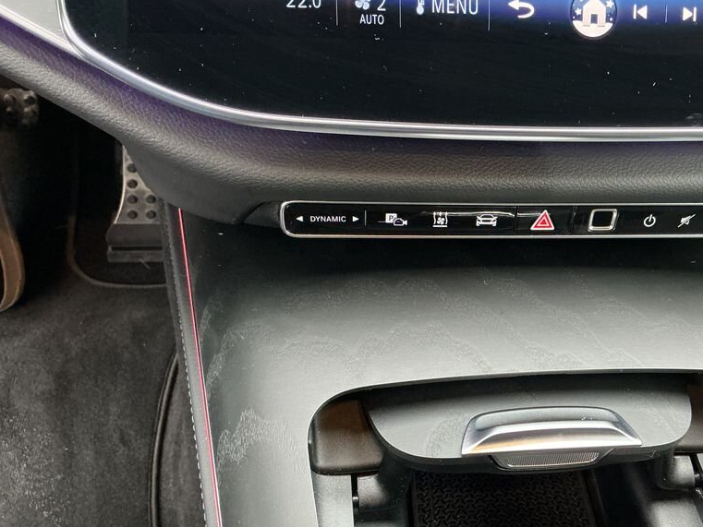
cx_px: 455
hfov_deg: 47.3
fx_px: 792
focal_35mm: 39
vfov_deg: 36.4
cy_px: 353
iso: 250
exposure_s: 1/60
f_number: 1.8
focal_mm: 3
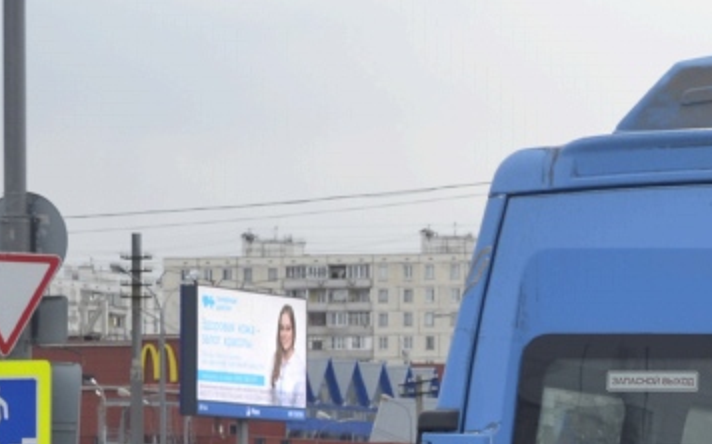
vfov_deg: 6.6
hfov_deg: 10.3
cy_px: 702
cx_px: 1062
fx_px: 3801
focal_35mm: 196
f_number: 6.3
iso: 100
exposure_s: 1/160
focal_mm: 38
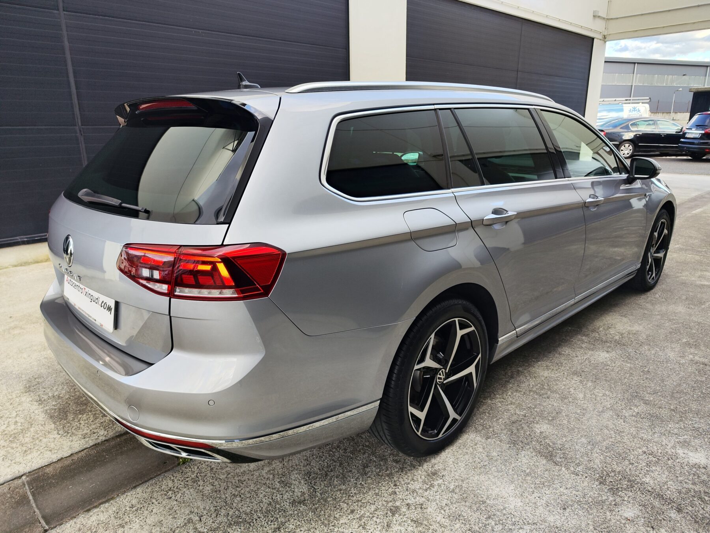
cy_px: 266
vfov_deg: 58.9
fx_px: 472
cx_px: 355
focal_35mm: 23
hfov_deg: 73.9
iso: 50
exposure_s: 1/105
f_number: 1.69
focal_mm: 7.01
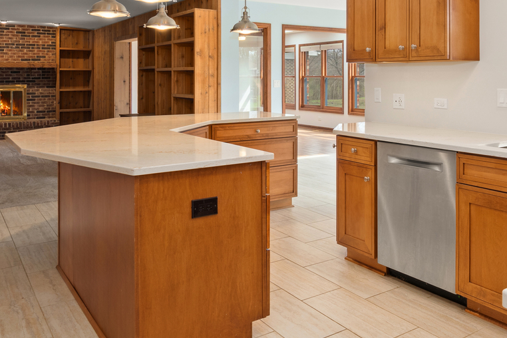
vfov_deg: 38.3
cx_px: 307
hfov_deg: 55.3
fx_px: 479
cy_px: 104
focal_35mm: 34
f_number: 10
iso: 400
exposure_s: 1/2
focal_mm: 16
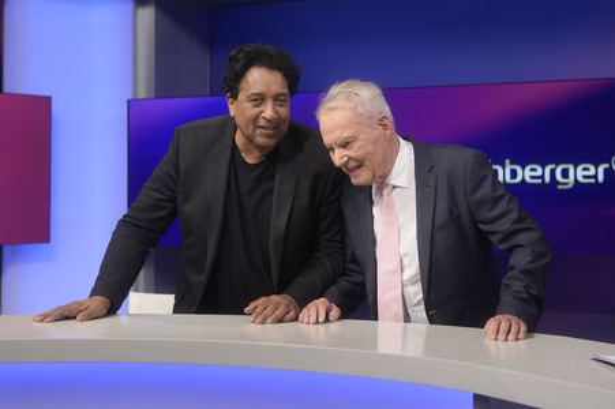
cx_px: 308
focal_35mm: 45
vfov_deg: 29.8
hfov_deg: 43.6
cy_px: 204
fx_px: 768
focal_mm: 30
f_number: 2.2
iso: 640
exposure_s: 1/250
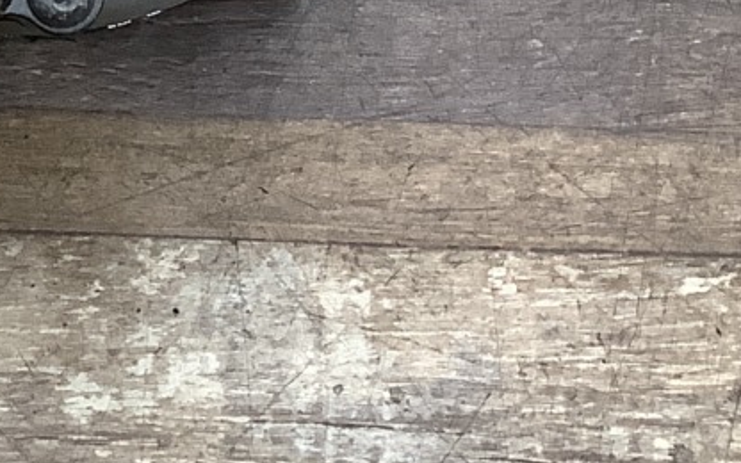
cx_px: -269
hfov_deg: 15.2
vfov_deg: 9.2
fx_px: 2625
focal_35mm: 130
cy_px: -567
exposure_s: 1/60
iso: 100
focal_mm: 3.3
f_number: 2.4
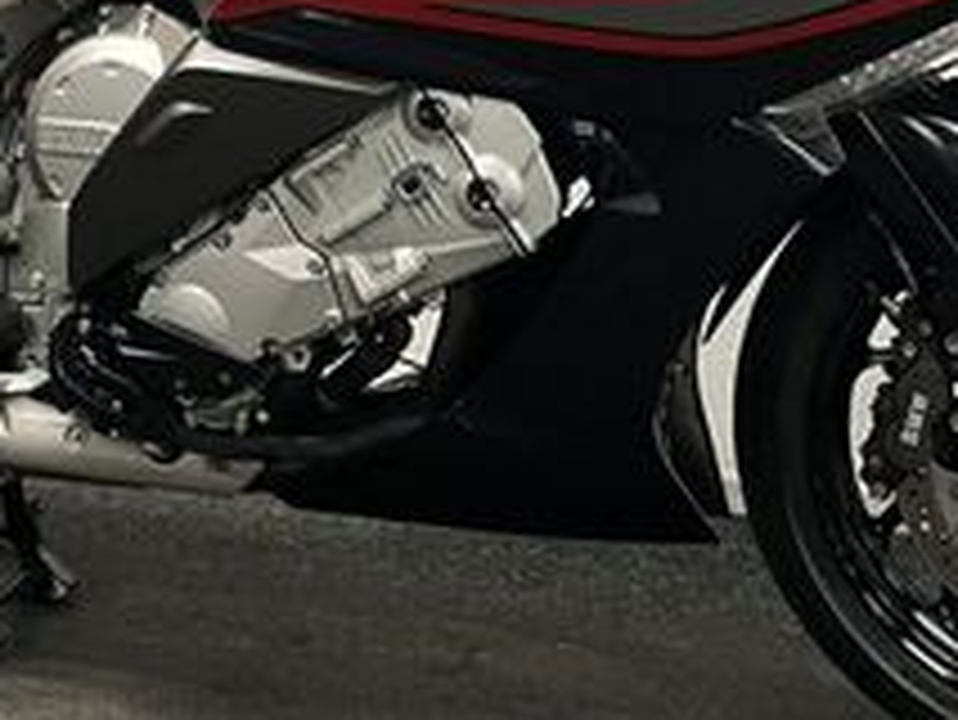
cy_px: -68
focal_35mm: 78
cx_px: 234
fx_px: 2160
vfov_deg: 18.2
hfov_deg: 24.7
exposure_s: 1/50
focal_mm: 5.1
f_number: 1.6
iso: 100
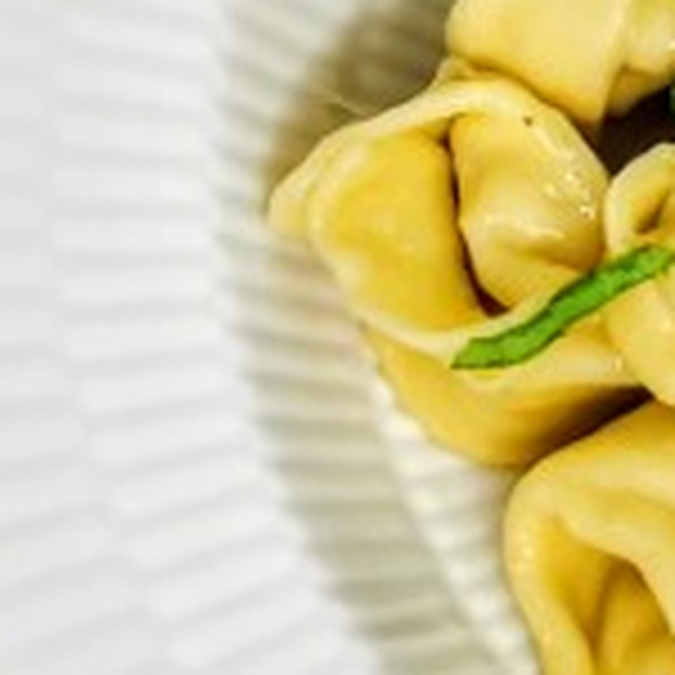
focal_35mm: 207
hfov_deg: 8.2
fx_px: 4567
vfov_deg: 8.4
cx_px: 1170
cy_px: 180
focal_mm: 5.56
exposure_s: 1/100
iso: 100
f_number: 1.6
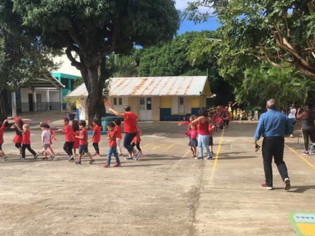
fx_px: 328
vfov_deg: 39.6
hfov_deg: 51.1
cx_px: 184
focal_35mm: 36
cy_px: 135
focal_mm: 4.15
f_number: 2.2
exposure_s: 1/855
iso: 25
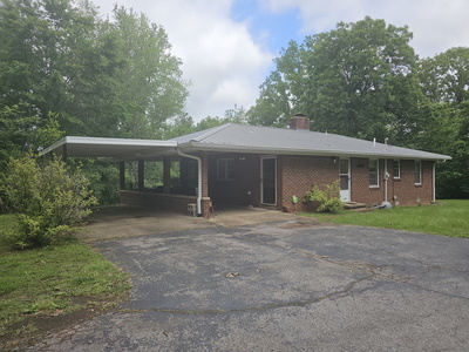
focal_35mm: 23
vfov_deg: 58.9
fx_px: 312
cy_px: 176
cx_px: 234
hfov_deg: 73.9
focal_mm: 6.3
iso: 10
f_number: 1.7
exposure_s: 1/535
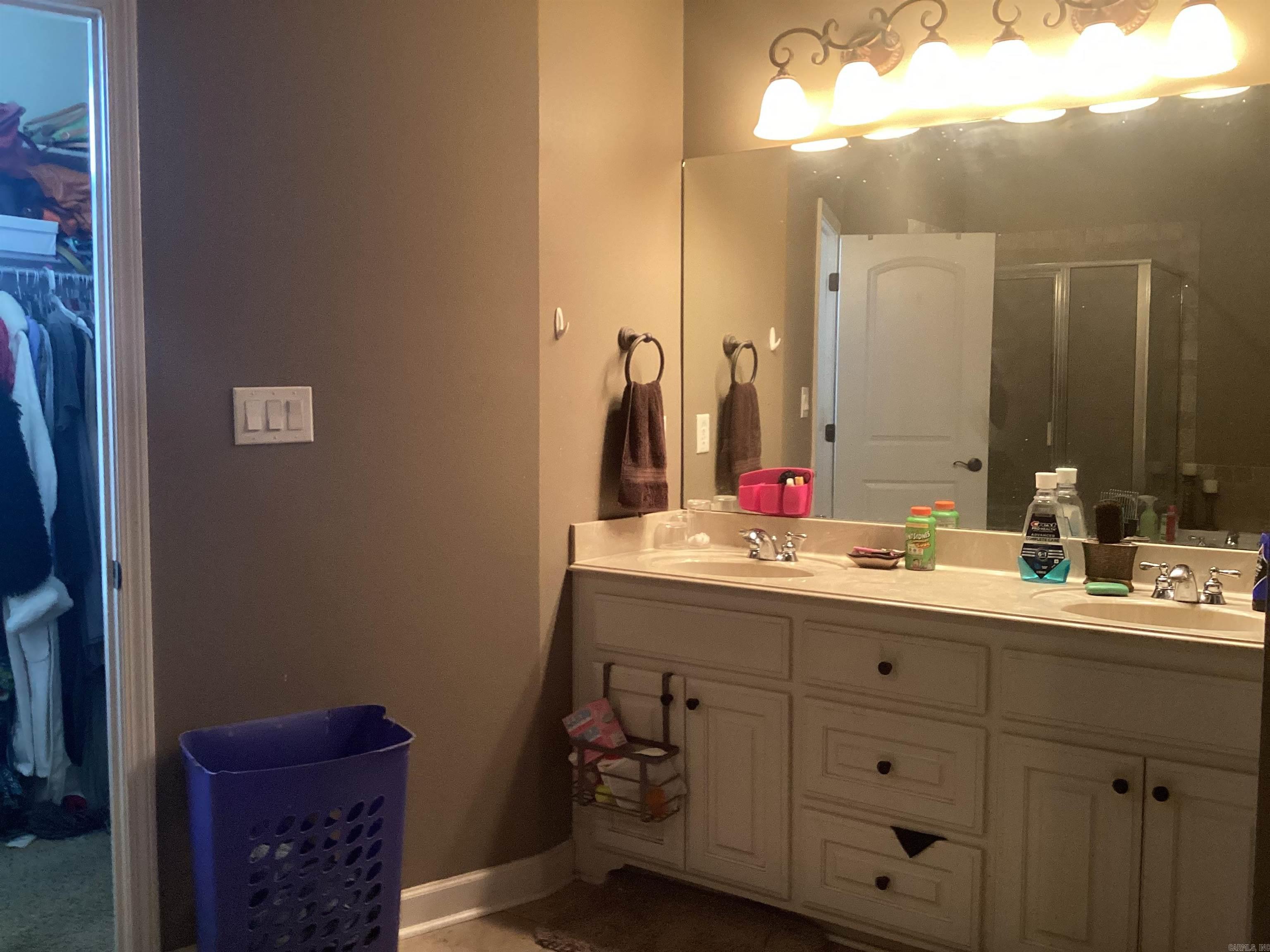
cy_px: 476
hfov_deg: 58.4
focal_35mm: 31
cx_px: 635
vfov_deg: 45.4
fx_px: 1137
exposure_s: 1/60
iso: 125
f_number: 2.4
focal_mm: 3.3
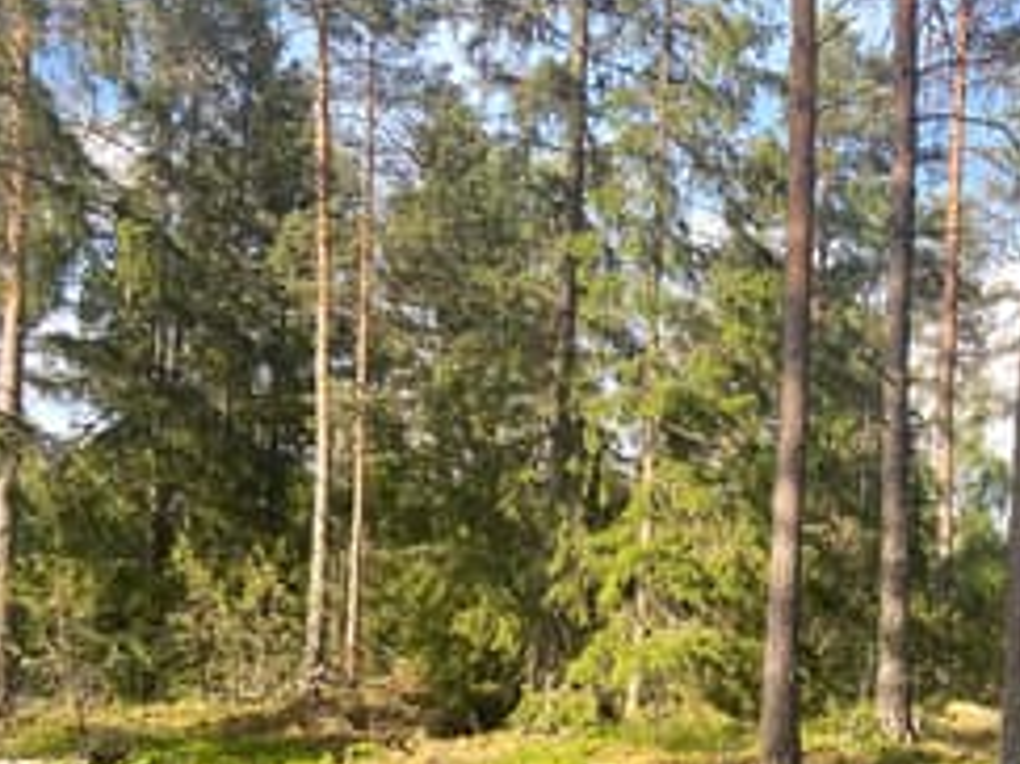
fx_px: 1325
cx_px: 865
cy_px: 607
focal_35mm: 45
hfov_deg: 39.8
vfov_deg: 31.4
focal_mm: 4.25
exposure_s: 1/597
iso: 32
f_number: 1.8
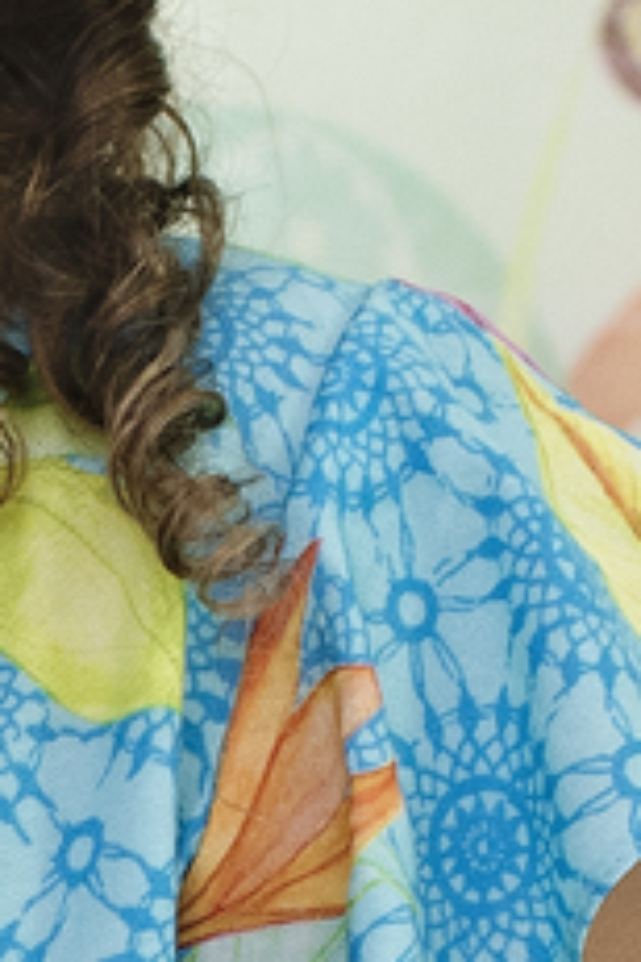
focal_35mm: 409
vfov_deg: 5.0
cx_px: -504
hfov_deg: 3.3
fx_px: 10920
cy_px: 1187
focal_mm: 35
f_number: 3.2
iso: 400
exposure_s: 1/125
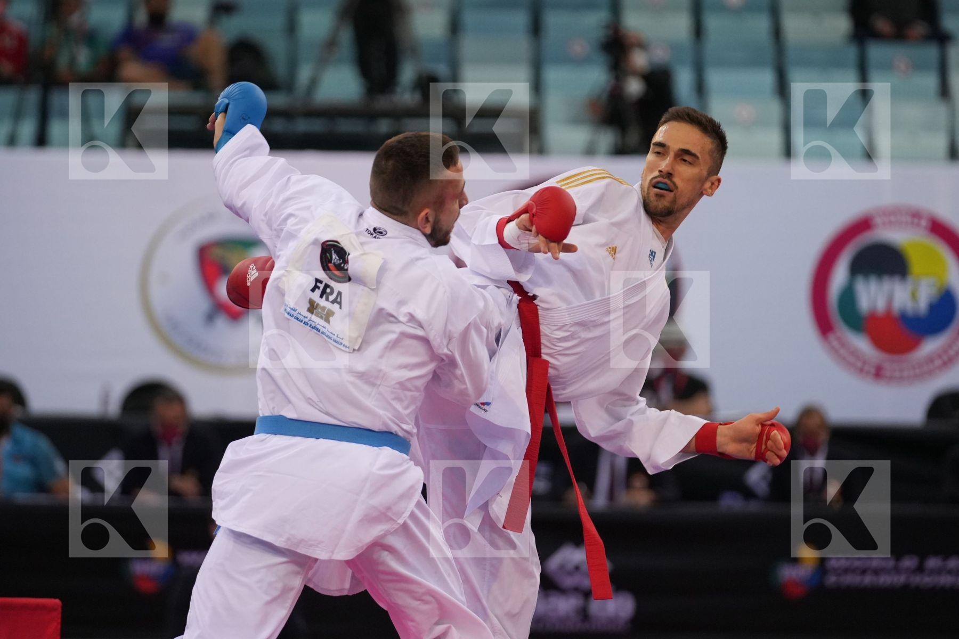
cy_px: 320
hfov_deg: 8.0
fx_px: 6819
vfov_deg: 5.4
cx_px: 480
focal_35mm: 256
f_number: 2.8
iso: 2000
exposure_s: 1/1000
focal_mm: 171
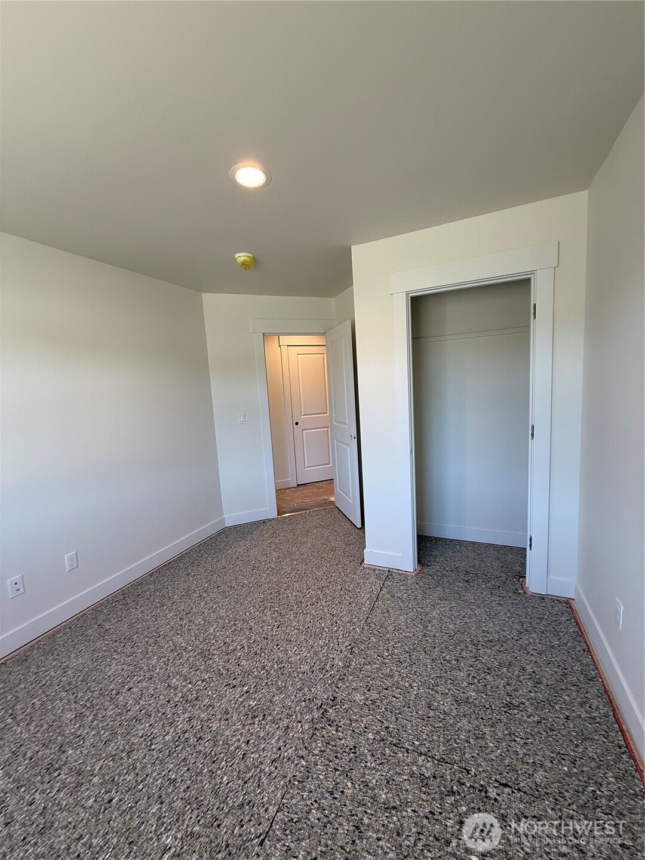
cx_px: 322
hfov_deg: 85.7
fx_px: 348
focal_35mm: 14
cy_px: 430
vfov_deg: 102.1
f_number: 2.2
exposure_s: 1/120
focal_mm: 2.22
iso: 125
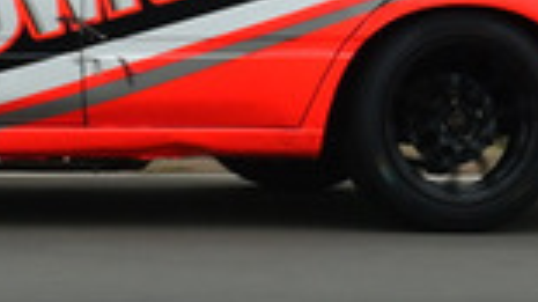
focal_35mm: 1096
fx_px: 15623
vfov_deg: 1.1
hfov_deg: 2.0
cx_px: -187
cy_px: -368
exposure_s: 1/250
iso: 500
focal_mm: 135
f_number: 11
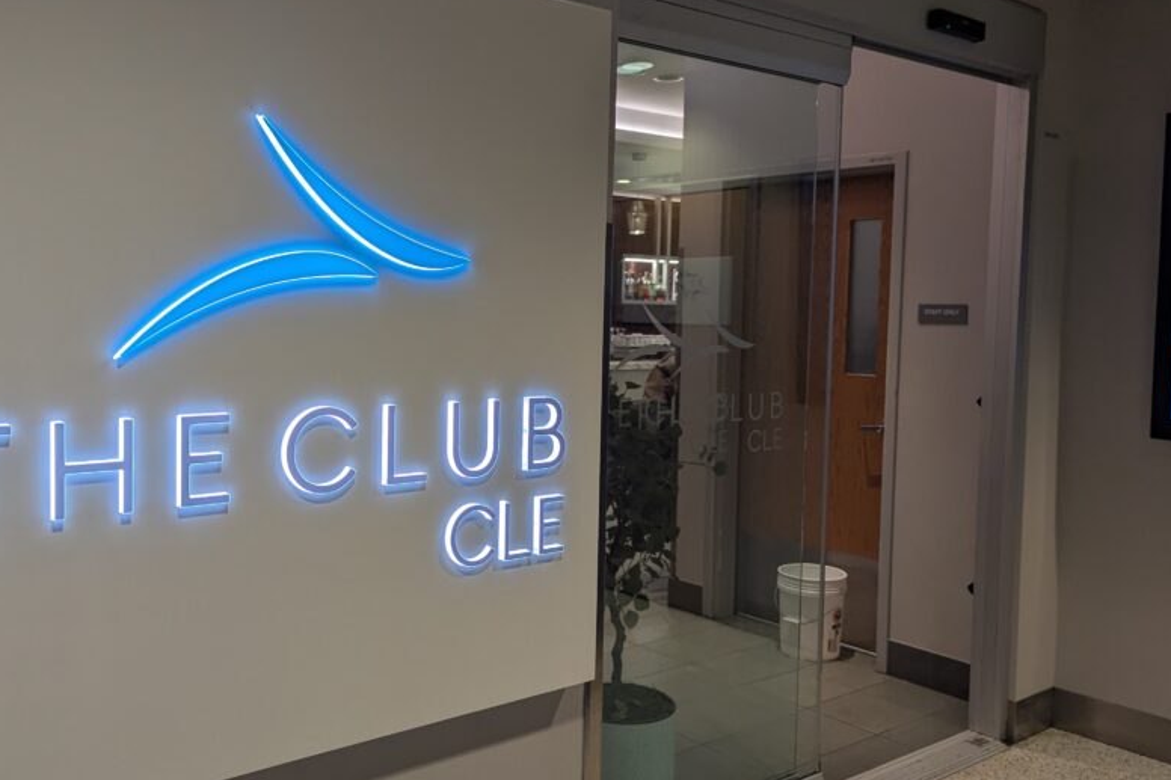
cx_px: 499
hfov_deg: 57.0
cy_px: 372
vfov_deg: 39.9
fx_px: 1073
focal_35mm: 33
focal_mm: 6.81
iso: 409
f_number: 1.85
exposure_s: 1/261
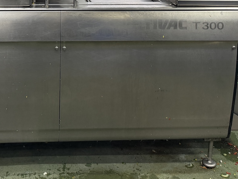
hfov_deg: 30.7
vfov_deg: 22.6
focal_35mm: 62
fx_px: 426
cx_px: 59
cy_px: -7
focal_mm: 6.76
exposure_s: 1/100
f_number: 1.78
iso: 250
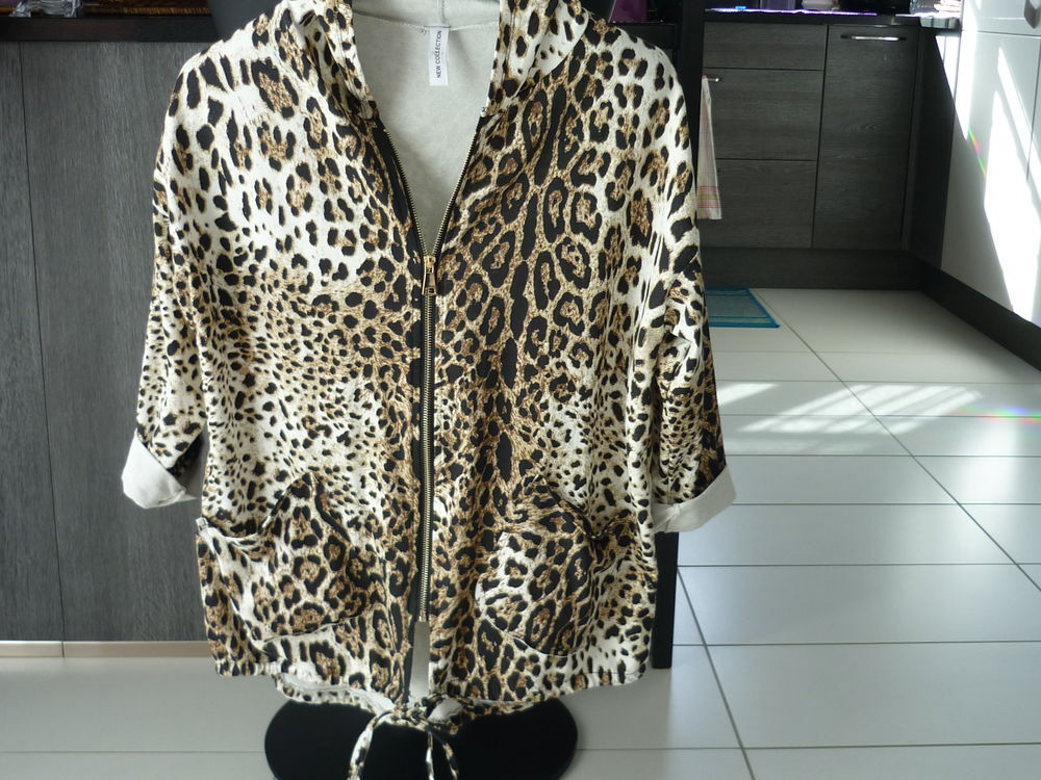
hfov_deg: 41.2
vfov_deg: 31.5
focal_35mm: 46
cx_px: 520
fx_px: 1383
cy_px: 390
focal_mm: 5.9
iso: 80
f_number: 2.9
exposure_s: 1/50
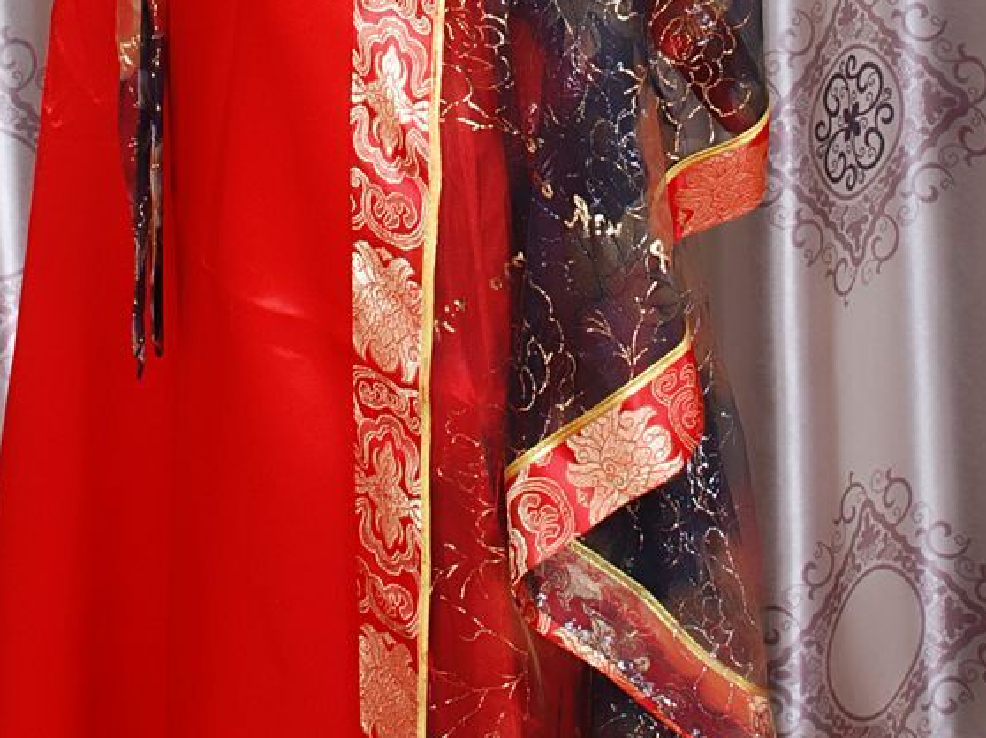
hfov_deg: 15.4
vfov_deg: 11.1
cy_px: -346
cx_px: 487
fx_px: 3655
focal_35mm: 128
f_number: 11
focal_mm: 31
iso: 100
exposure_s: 1/8
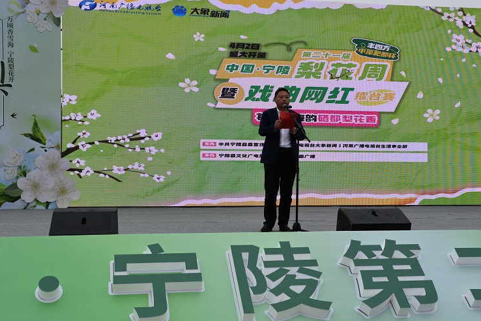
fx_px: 695
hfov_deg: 38.2
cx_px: 248
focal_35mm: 52
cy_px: 164
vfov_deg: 26.0
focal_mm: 32
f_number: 8
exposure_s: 1/500
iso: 250
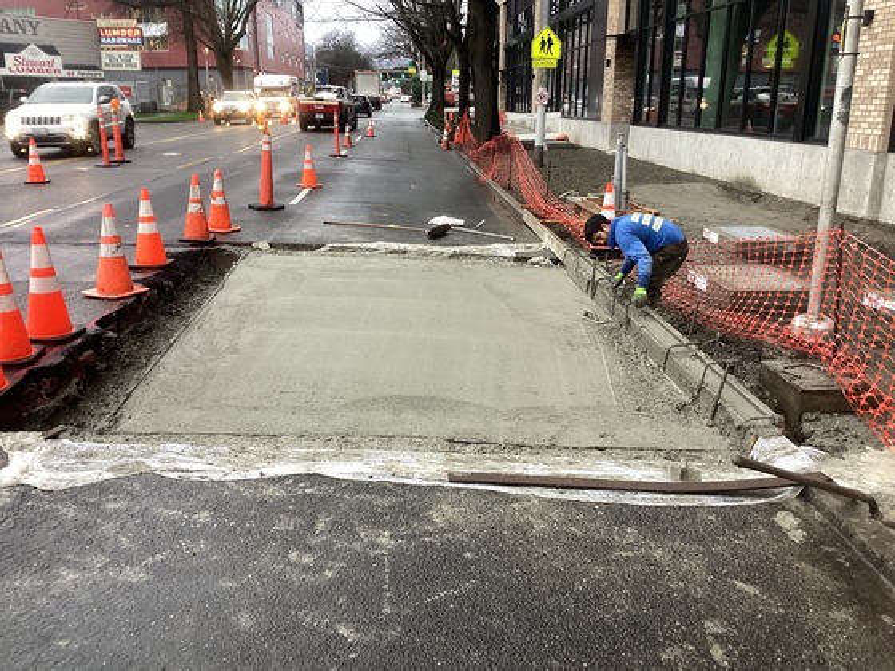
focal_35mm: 31
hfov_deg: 58.4
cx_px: 448
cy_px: 336
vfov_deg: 45.4
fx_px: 802
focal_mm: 3.3
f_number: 2.4
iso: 100
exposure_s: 1/60
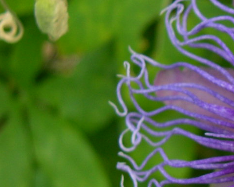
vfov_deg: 12.3
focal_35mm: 124
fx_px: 859
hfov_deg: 14.5
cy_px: 182
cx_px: 350
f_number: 2.8
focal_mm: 8
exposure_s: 1/84.2
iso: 100
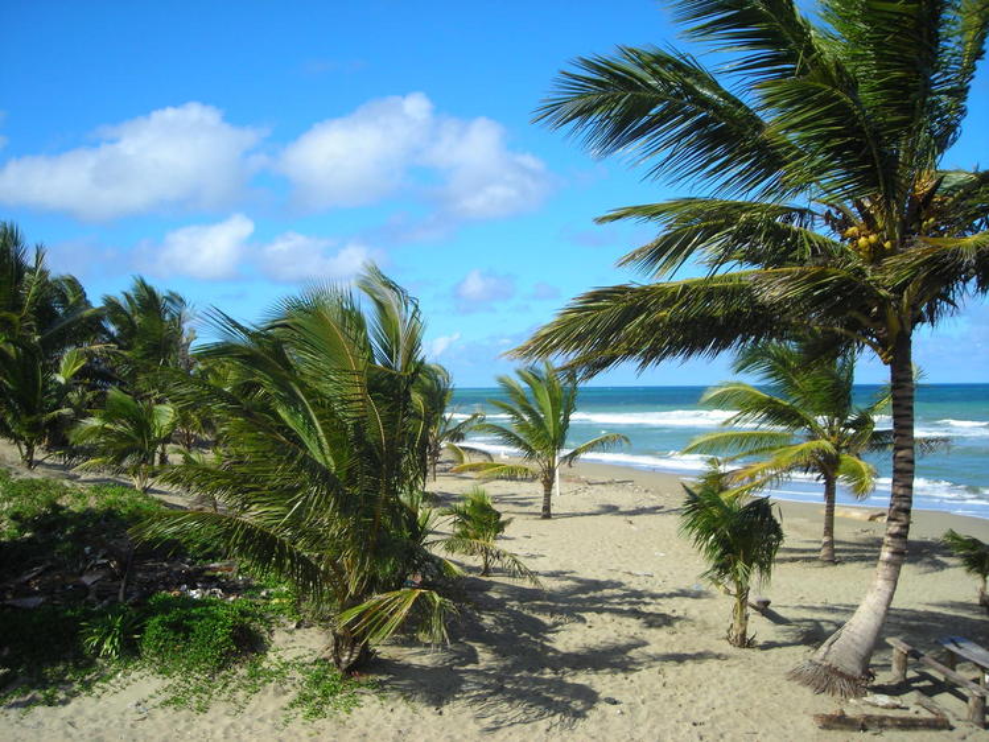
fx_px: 1172
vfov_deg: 35.1
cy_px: 371
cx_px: 494
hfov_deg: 45.8
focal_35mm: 41
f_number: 6.6
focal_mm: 6.8
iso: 50
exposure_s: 1/231
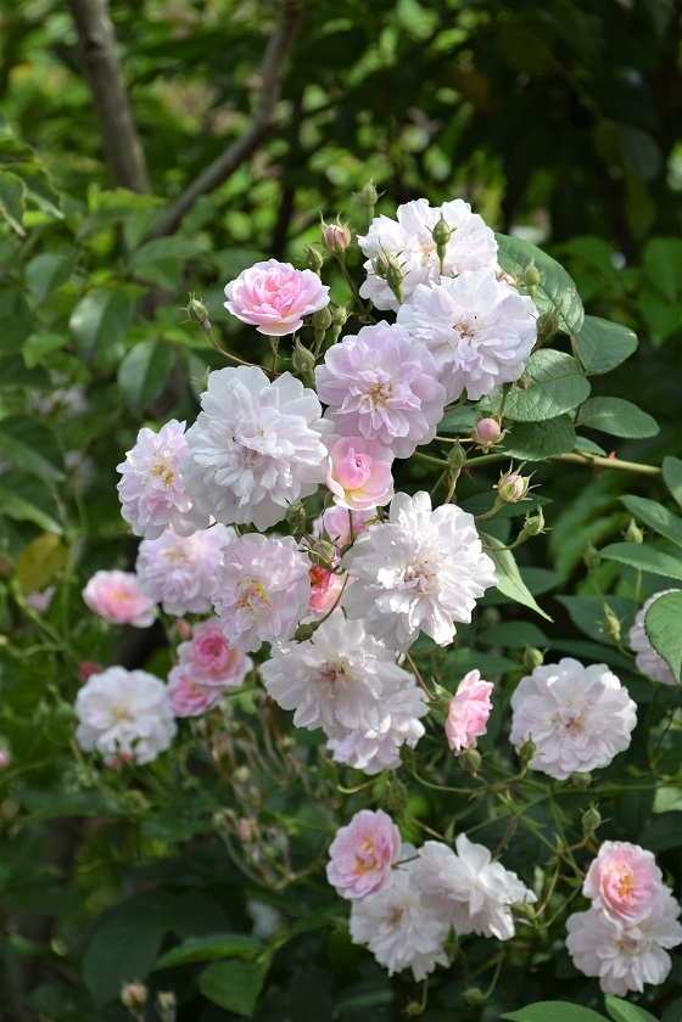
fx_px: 3197
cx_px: 341
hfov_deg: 12.2
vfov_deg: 18.2
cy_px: 511
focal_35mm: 112
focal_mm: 75
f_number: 8
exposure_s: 1/250
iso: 280
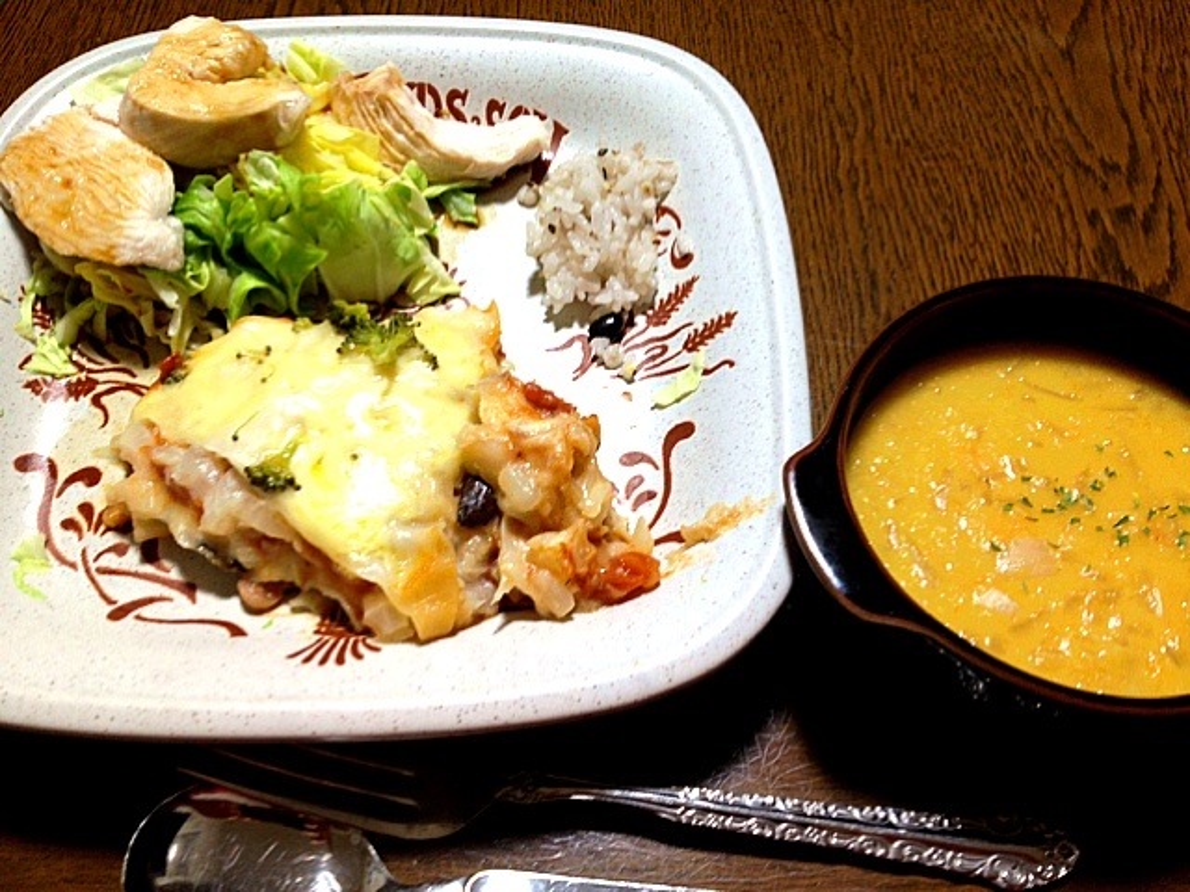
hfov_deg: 52.6
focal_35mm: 35
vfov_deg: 40.7
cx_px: 595
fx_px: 1203
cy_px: 446
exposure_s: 1/20
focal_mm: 4.28
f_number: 2.4
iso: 80
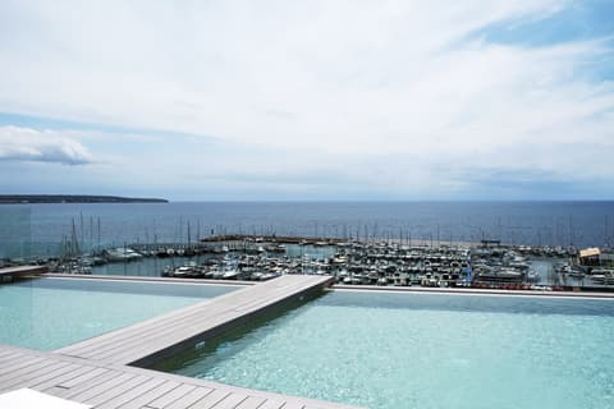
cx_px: 307
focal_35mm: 27
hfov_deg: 67.4
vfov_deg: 47.9
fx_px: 460
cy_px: 204
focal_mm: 18
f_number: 5.6
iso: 160
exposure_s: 1/4000
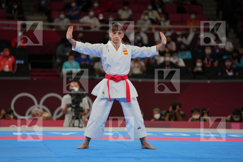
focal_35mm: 168
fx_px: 1134
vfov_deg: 8.2
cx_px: 122
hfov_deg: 12.2
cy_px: 81
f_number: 2.8
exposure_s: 1/1000
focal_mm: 168
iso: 500
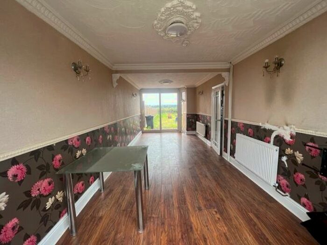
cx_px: 164
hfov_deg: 106.2
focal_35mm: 13
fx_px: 123
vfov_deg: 89.9
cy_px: 122
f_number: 1.8
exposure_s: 1/99
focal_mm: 1.57
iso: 32
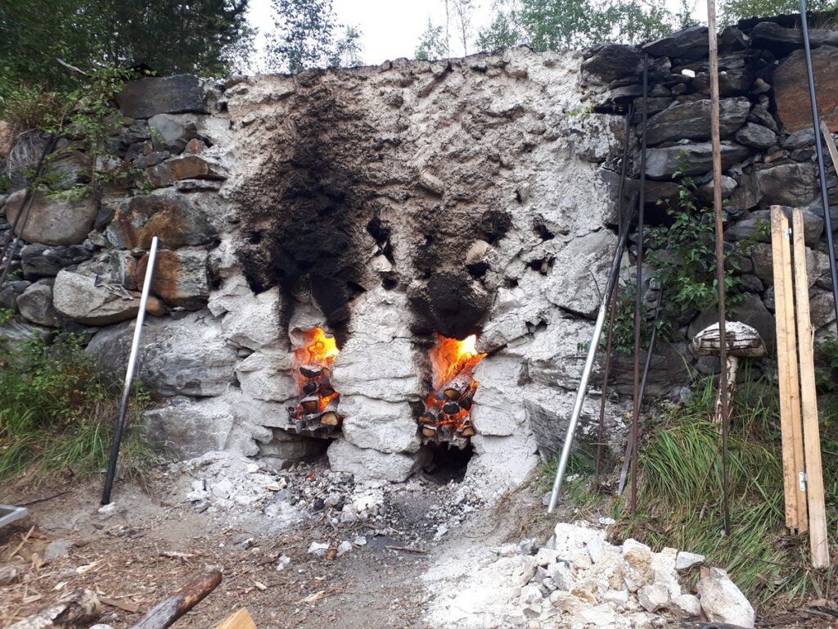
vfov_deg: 51.4
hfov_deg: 65.3
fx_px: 654
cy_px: 314
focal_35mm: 27
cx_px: 419
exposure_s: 1/138
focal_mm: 3.6
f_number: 1.9
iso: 40
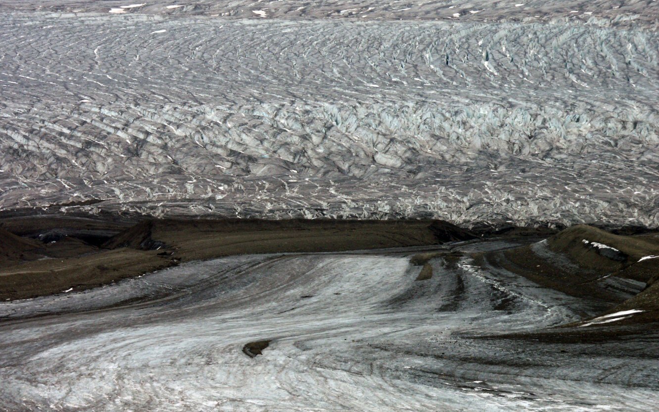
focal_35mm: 151
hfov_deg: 13.9
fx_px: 2712
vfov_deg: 8.7
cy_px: 200
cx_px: 330
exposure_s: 1/320
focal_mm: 36.2
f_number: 6.3
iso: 100
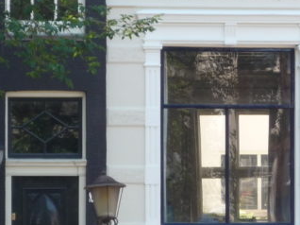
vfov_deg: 3.8
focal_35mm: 387
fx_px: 3351
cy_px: 138
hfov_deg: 5.1
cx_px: 219
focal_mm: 20.8
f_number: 5.8
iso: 100
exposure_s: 1/60
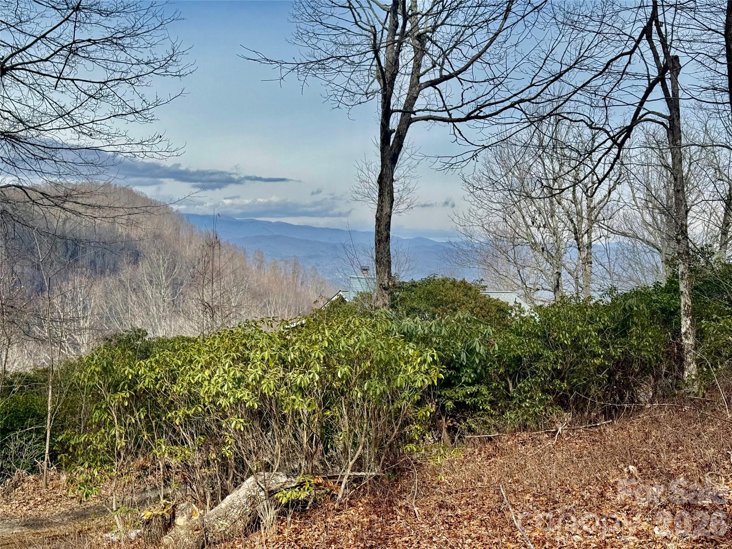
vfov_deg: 30.3
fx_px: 1015
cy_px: 274
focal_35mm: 48
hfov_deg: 39.7
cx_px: 366
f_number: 1.78
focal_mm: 6.76
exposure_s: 1/6536
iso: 64
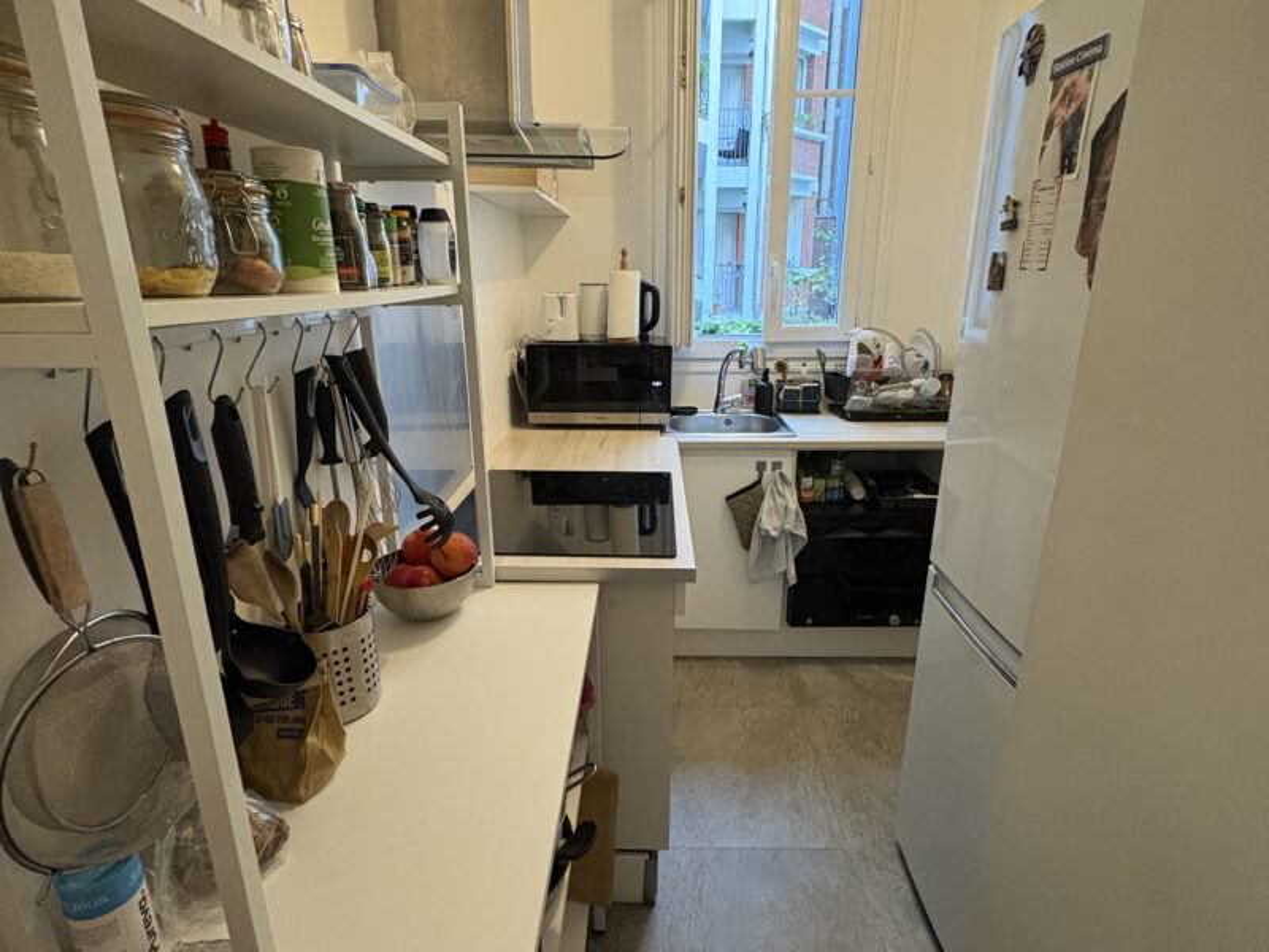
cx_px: 634
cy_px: 476
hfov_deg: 102.1
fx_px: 513
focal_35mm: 14
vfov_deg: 85.7
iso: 500
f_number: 2.2
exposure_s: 1/50
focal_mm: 2.22
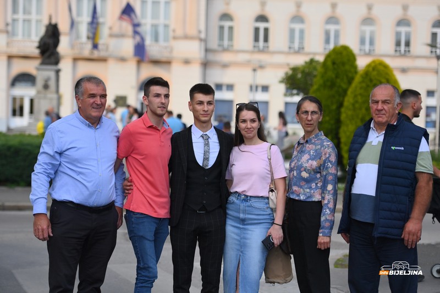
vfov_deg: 13.4
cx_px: 220
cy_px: 146
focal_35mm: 102
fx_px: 1246
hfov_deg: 20.0
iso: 1000
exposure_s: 1/6400
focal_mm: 102
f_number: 2.8
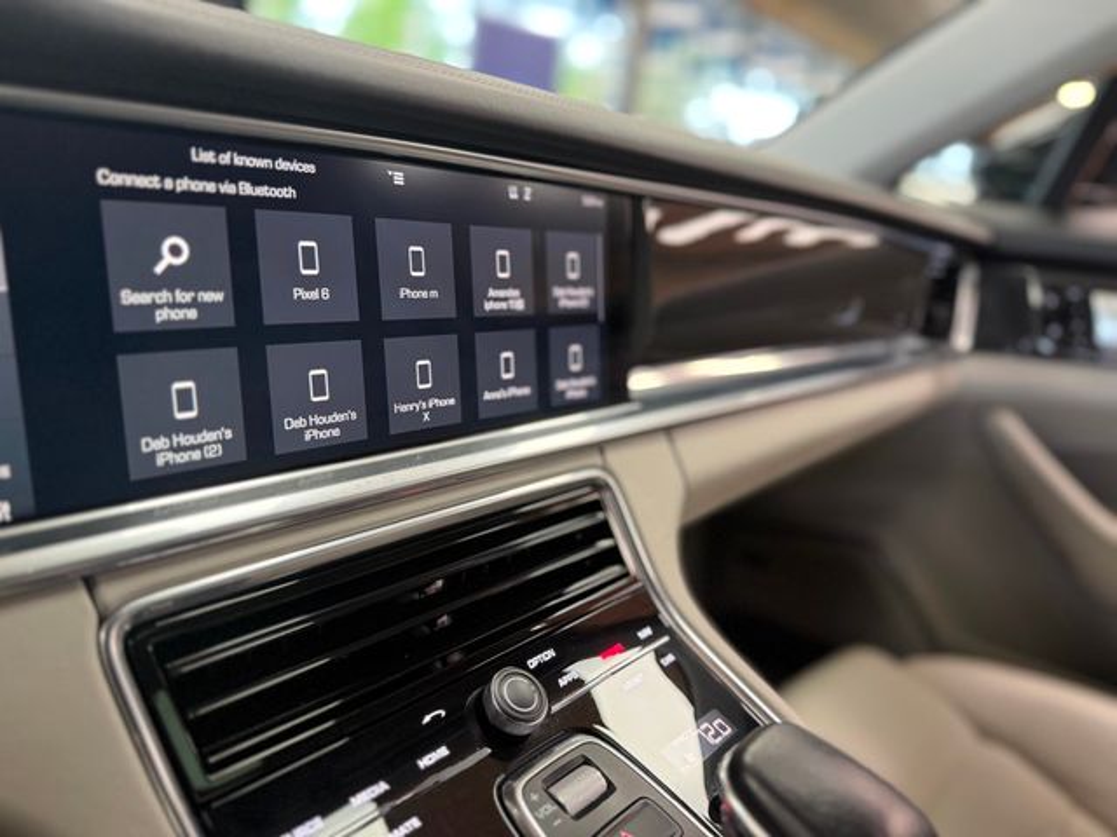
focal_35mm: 24
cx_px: 558
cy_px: 418
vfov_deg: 56.8
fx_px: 774
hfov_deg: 71.6
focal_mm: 6.76
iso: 200
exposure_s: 1/60
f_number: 1.78
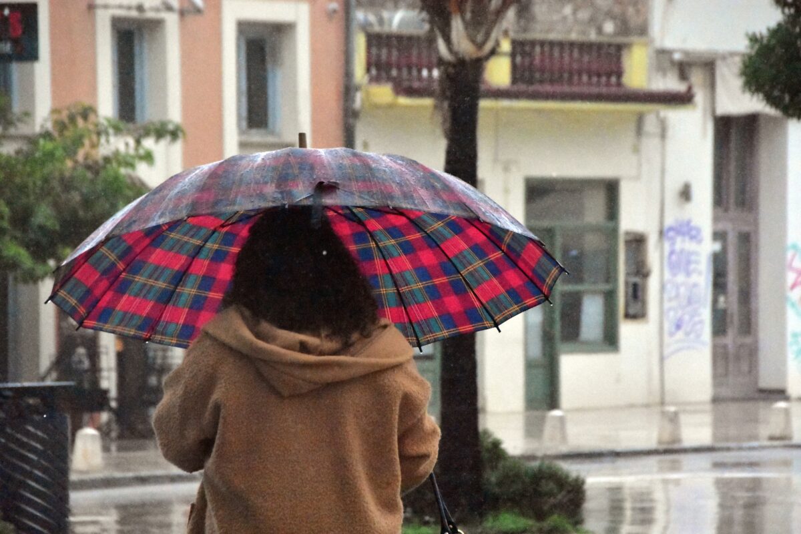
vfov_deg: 5.4
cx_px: 400
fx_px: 5673
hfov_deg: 8.1
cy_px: 267
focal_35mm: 255
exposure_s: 1/2000
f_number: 9
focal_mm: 170
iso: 20000
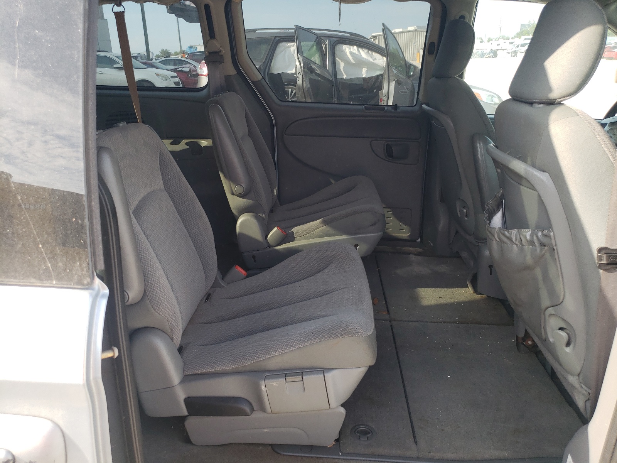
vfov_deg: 53.1
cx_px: 308
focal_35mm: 26
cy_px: 232
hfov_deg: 67.3
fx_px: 463
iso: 50
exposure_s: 1/385
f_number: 1.5
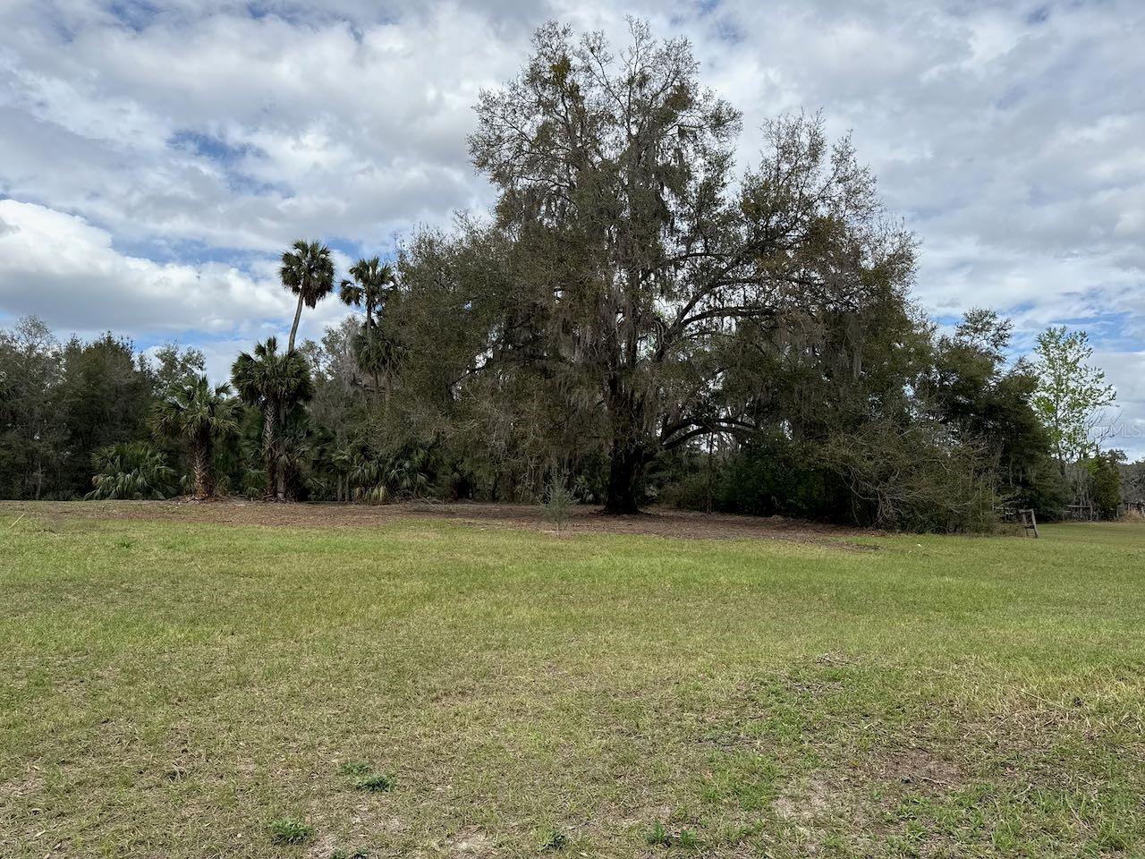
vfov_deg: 56.8
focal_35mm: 24
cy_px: 430
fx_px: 794
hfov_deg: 71.6
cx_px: 572
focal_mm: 6.76
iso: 80
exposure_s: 1/4975
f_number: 1.78
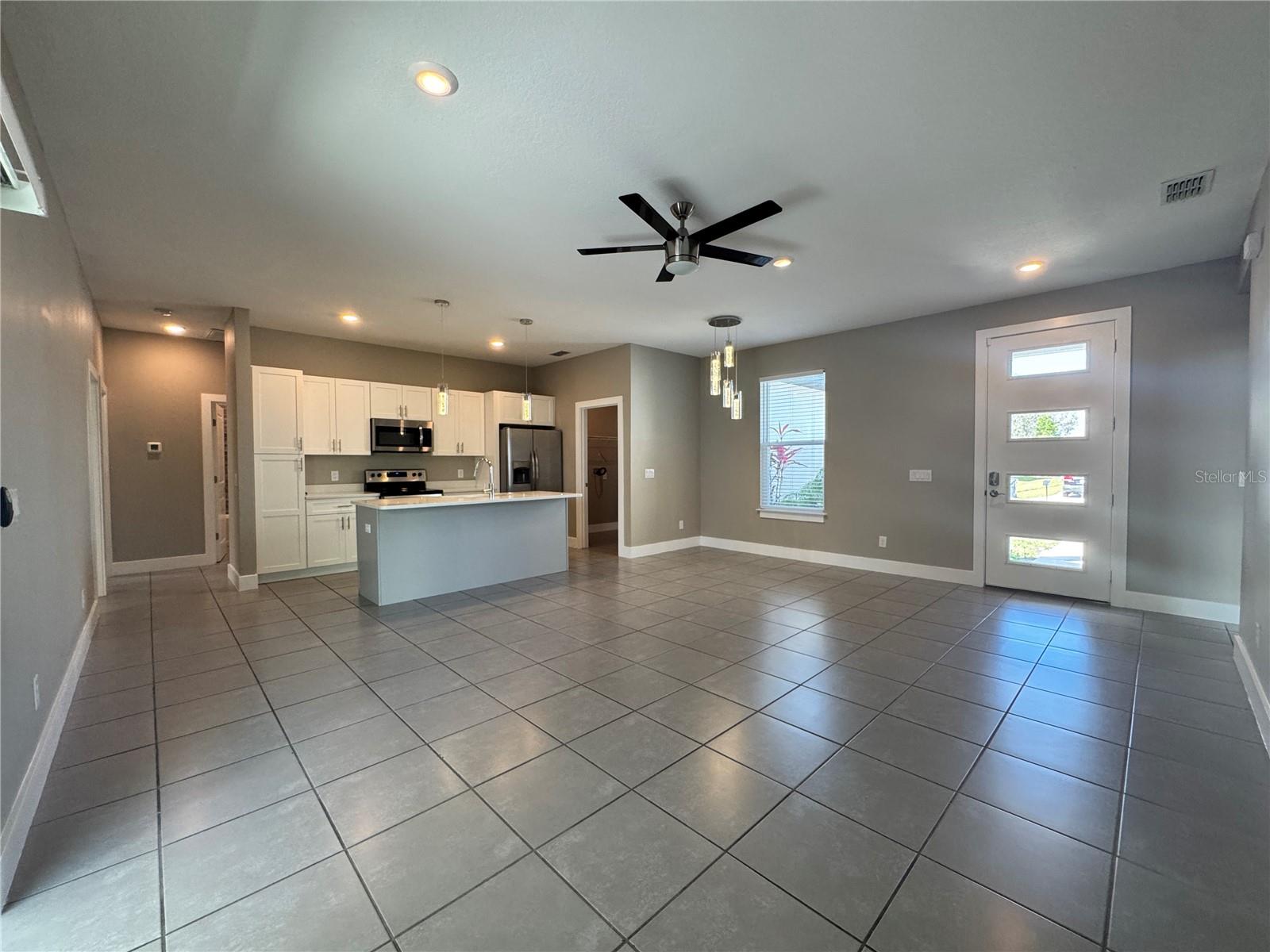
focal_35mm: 14
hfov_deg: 102.1
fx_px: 514
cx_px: 635
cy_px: 476
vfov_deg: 85.7
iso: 250
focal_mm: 2.22
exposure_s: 1/120
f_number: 2.2
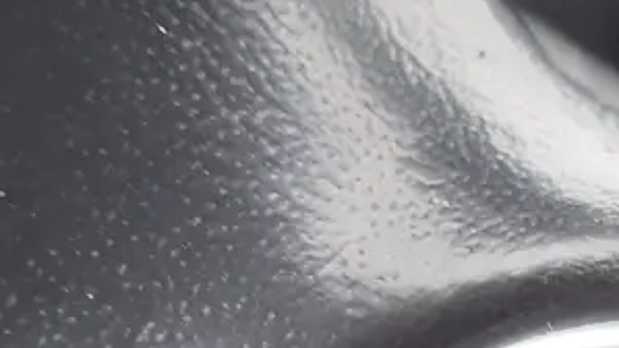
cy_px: 615
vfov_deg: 8.9
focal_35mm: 131
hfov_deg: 15.5
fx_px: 2150
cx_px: 843
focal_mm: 4.69
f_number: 1.8
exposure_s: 1/100
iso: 200
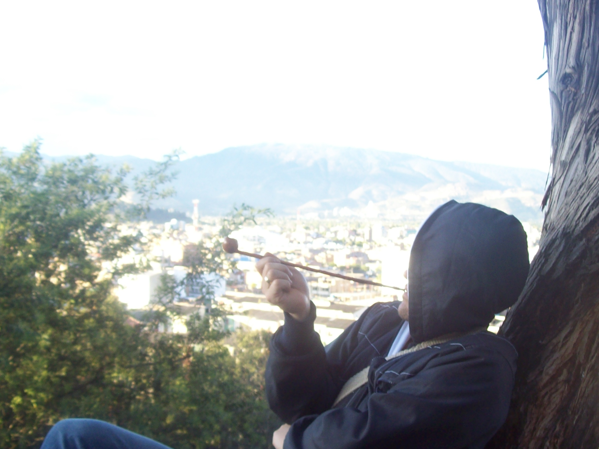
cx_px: 329
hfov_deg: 33.2
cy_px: 247
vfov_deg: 25.2
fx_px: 1003
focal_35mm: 58
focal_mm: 7.6
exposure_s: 1/79.4
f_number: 3
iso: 80
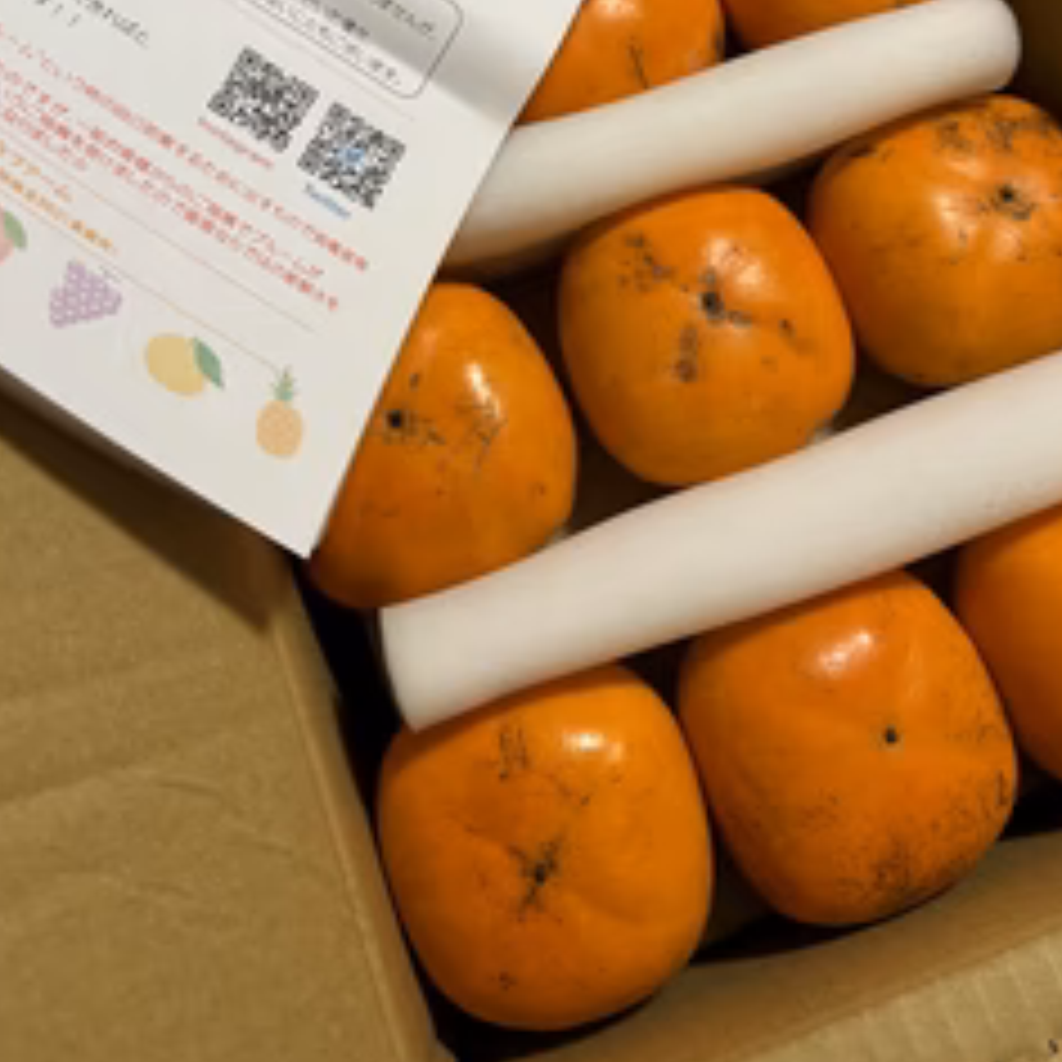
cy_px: 266
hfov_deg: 42.8
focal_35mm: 39
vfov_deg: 41.6
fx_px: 1354
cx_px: 536
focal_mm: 5.96
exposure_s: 1/60
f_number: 1.6
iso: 160
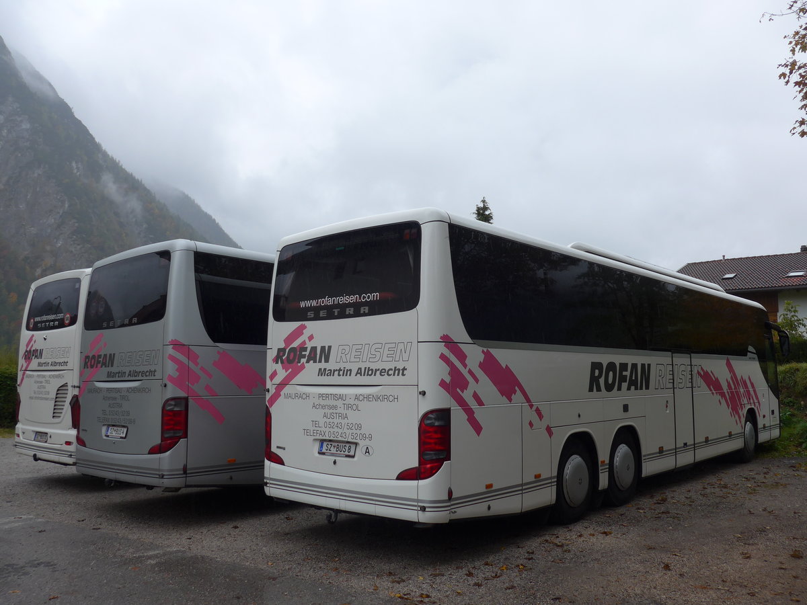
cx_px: 404
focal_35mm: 29
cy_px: 302
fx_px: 676
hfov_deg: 61.7
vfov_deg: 48.2
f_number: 2.8
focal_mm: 6
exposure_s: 1/160
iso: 80
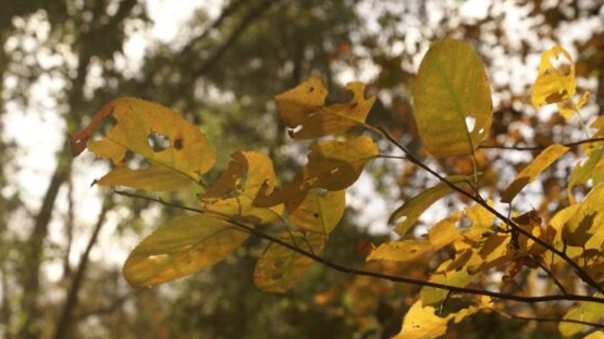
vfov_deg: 17.7
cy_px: 200
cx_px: 297
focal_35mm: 68
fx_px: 1089
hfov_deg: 31.0
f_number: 9
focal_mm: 40
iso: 100
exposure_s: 1/80
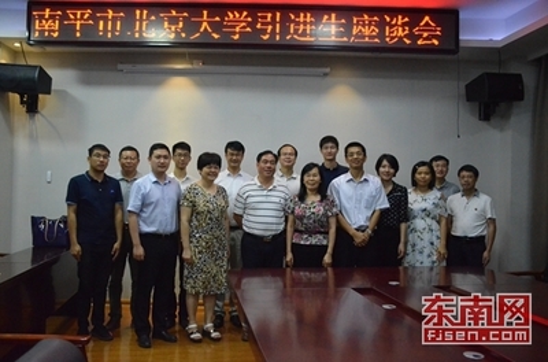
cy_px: 181
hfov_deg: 62.1
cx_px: 274
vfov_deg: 43.3
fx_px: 455
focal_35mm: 30
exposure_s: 1/320
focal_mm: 20
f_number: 3.5
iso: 6400
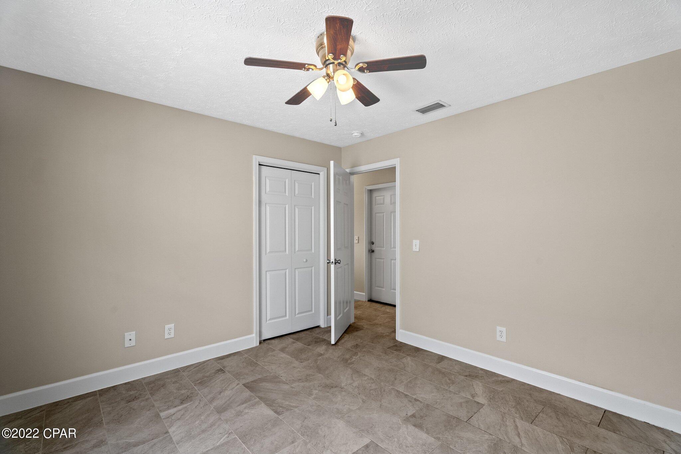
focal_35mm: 16
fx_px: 303
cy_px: 227
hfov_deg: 96.7
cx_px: 340
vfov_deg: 73.7
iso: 640
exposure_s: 1/13
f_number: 8
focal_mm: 16
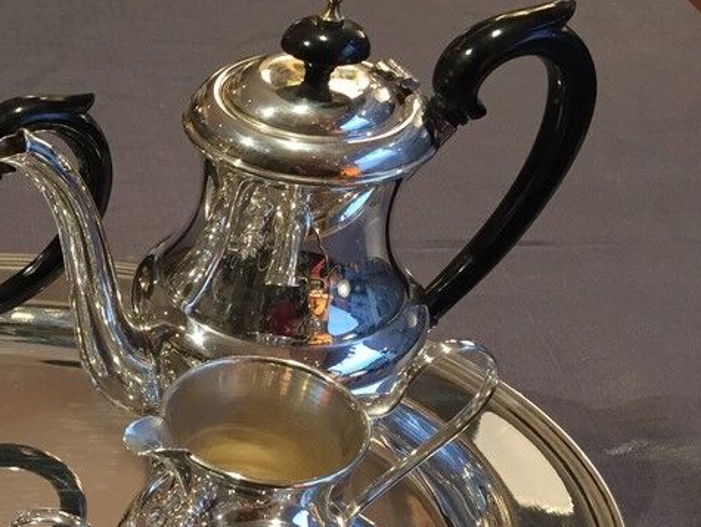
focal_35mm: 61
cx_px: -28
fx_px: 1236
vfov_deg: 23.5
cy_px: 462
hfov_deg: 29.2
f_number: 2.2
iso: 64
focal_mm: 4.15
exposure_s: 1/33
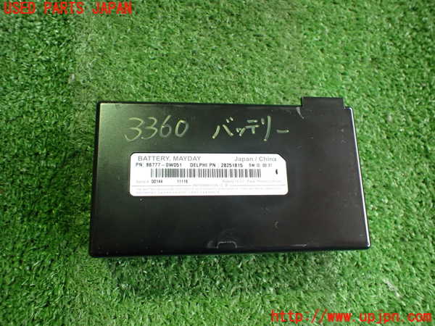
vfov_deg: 46.8
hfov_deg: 60.0
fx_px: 377
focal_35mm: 30
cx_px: 218
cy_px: 163
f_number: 2.3
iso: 800
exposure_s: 1/80
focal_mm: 5.4
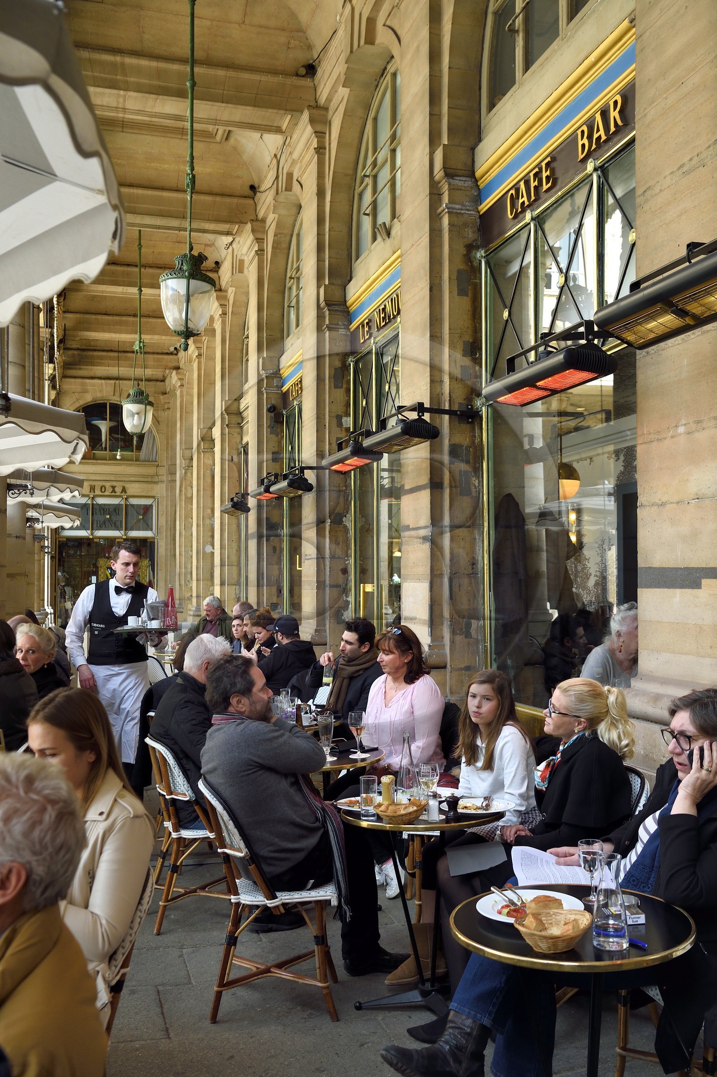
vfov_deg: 54.5
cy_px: 538
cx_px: 358
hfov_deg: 37.8
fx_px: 1047
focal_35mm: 35
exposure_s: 1/500
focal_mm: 35
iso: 800
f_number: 5.6
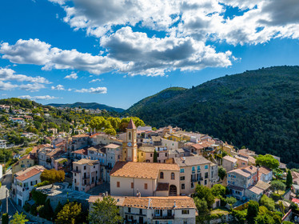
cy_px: 112
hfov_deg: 71.6
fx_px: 207
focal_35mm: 24
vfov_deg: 56.8
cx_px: 150
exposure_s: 1/160
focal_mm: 12.3
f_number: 11
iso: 100
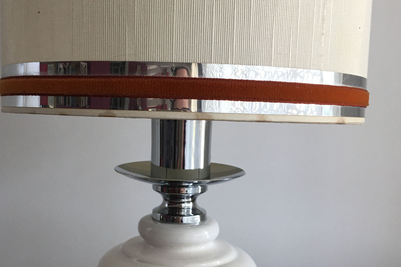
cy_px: 181
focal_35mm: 50
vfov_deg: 26.8
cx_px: 182
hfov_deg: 39.6
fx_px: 557
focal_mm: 4.15
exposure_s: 1/33
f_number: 2.2
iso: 32
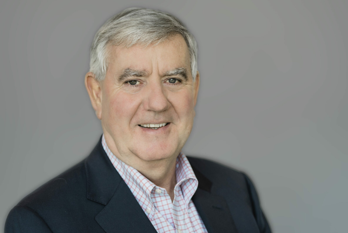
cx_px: 174
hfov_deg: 23.9
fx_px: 822
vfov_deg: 16.1
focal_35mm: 85
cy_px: 116
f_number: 2.8
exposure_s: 1/800
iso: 640
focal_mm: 85
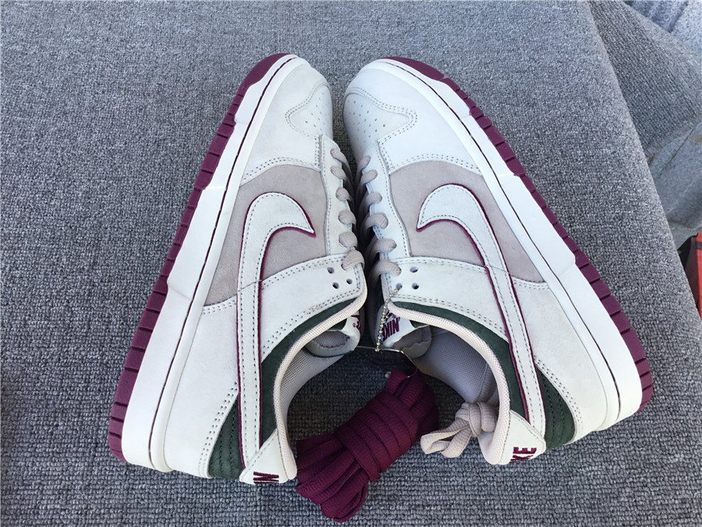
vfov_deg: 45.4
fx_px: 629
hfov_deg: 58.4
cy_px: 264
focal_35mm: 31
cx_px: 351
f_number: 2.4
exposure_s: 1/100
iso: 25
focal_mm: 3.3
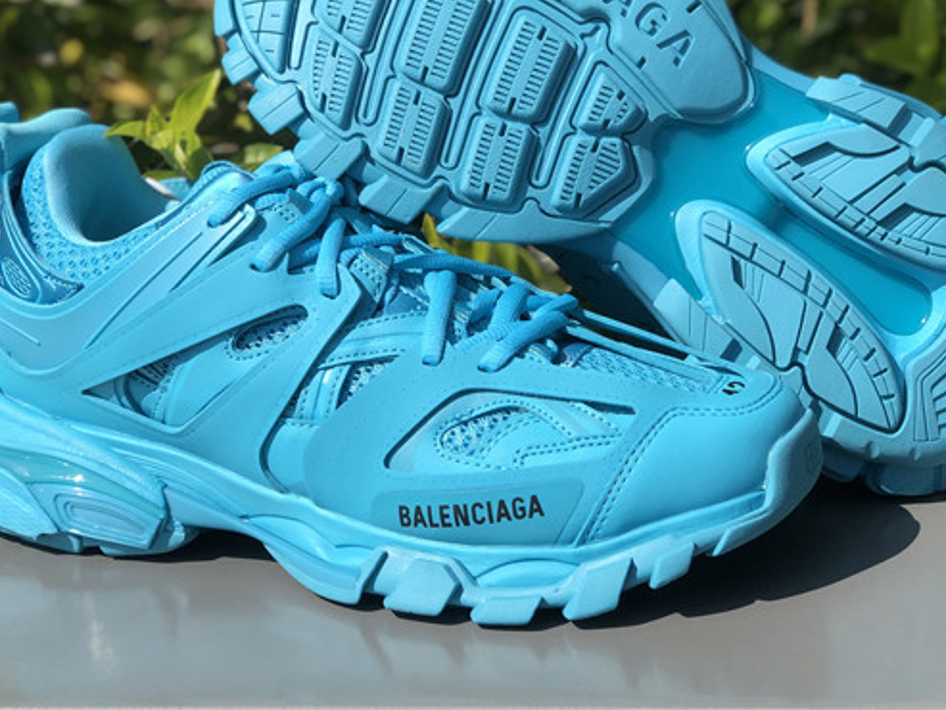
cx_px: 480
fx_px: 2132
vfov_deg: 18.9
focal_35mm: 78
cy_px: 275
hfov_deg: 25.0
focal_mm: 6
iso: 16
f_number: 2.4
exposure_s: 1/1453
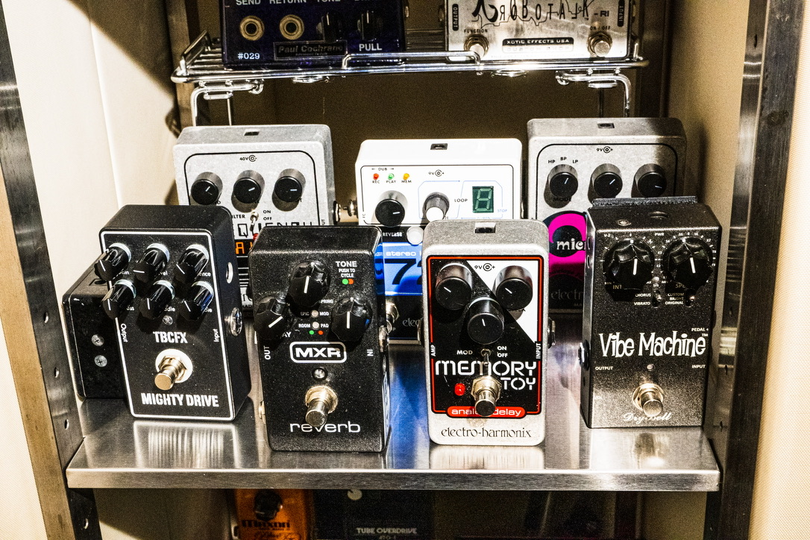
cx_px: 405
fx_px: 1046
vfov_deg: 28.9
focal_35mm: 46
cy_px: 270
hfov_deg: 42.3
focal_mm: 31
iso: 5000
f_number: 13
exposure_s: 1/50
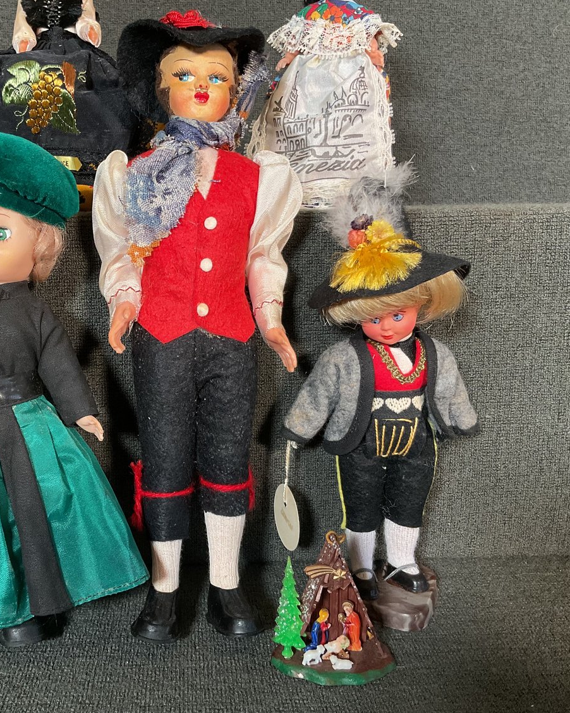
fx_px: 801
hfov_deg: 38.7
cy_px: 358
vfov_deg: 47.9
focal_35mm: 38
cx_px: 192
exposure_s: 1/50
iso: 64
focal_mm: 3
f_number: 1.8
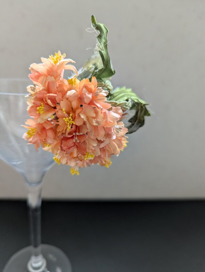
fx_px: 189
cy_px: 136
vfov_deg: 71.5
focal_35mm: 24
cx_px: 102
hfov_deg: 56.9
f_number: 1.85
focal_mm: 6.81
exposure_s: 1/61.3
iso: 327
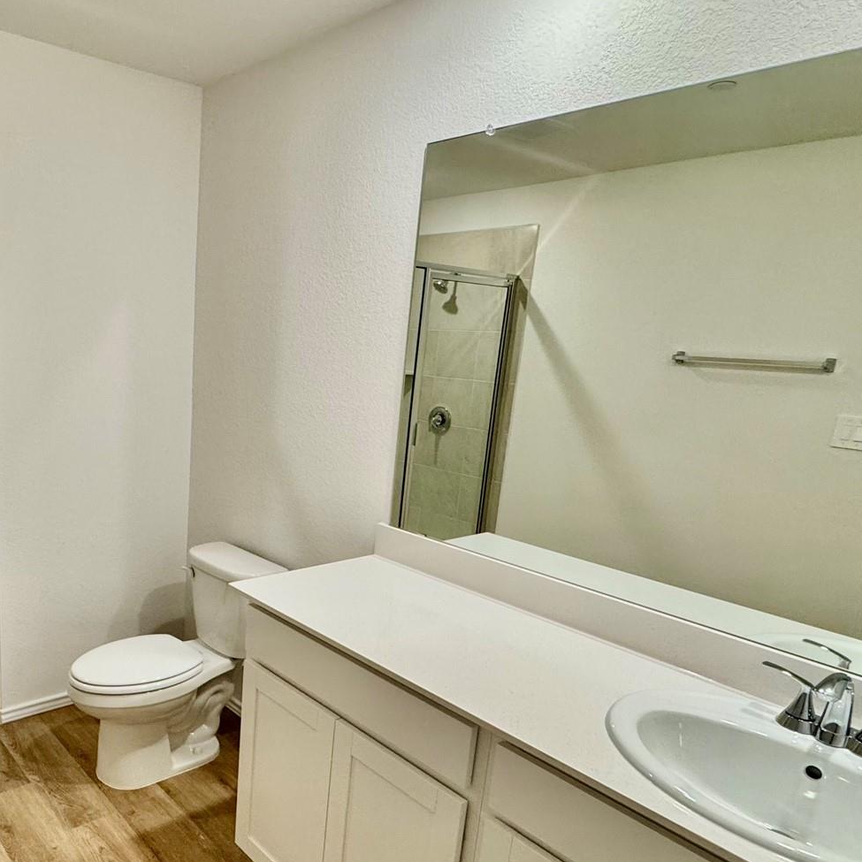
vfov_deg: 60.5
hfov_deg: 58.5
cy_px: 507
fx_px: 733
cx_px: 240
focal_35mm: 26
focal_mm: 2.22
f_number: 2.2
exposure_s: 1/120
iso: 200
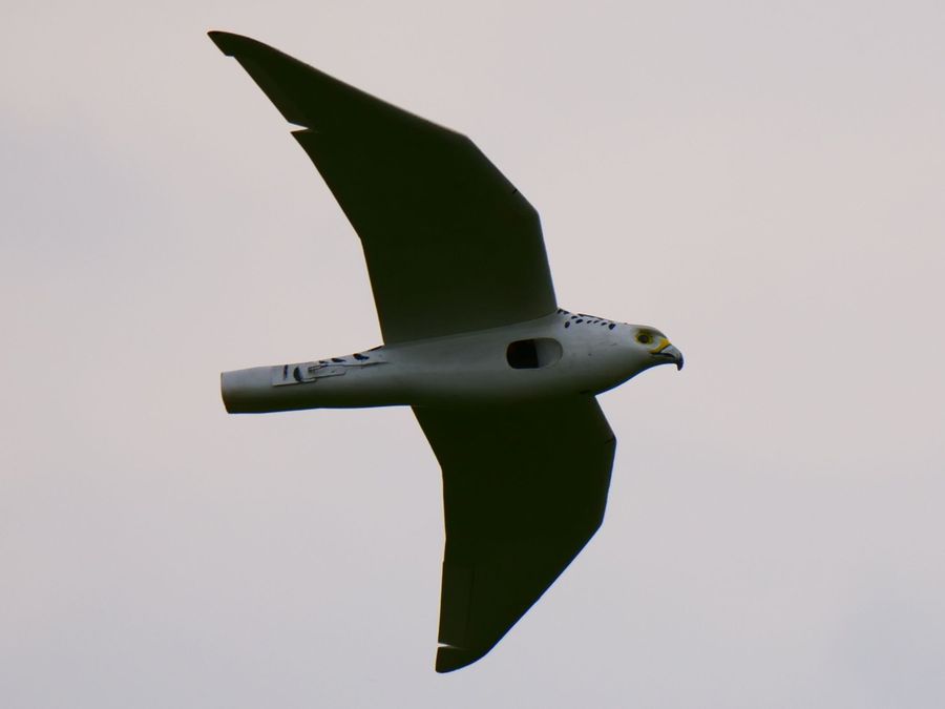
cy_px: 354
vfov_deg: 2.7
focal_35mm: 560
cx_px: 472
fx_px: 15288
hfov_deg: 3.5
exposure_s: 1/1000
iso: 200
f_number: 5.6
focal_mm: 280
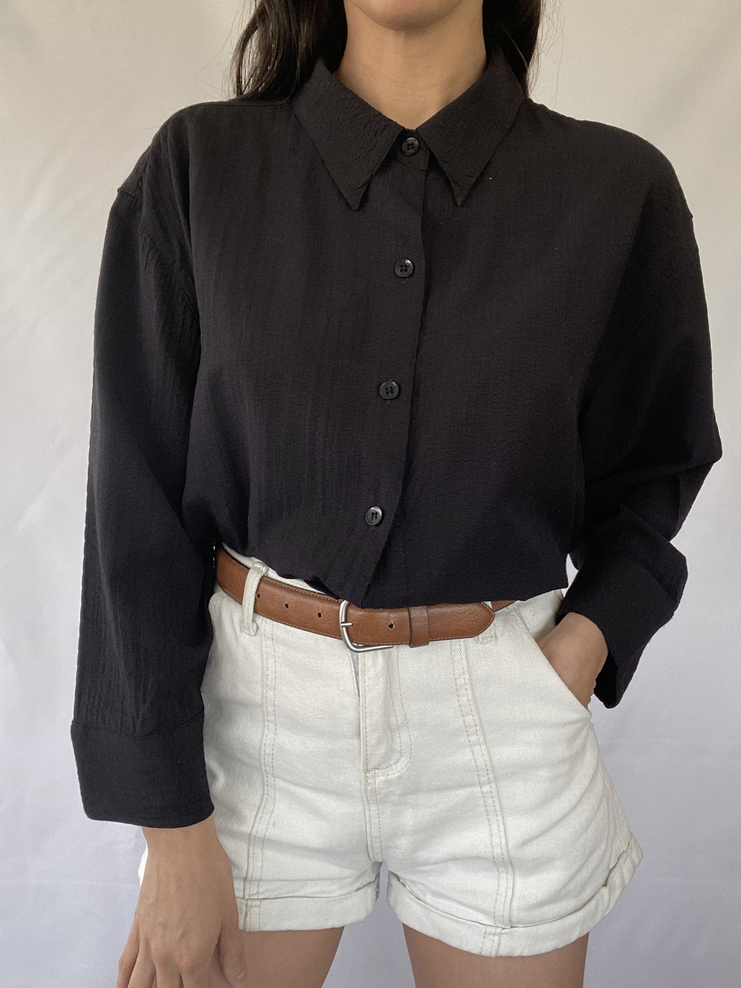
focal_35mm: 30
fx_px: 856
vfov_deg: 60.0
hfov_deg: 46.8
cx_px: 370
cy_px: 494
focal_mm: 2.71
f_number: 2.2
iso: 64
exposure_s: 1/122
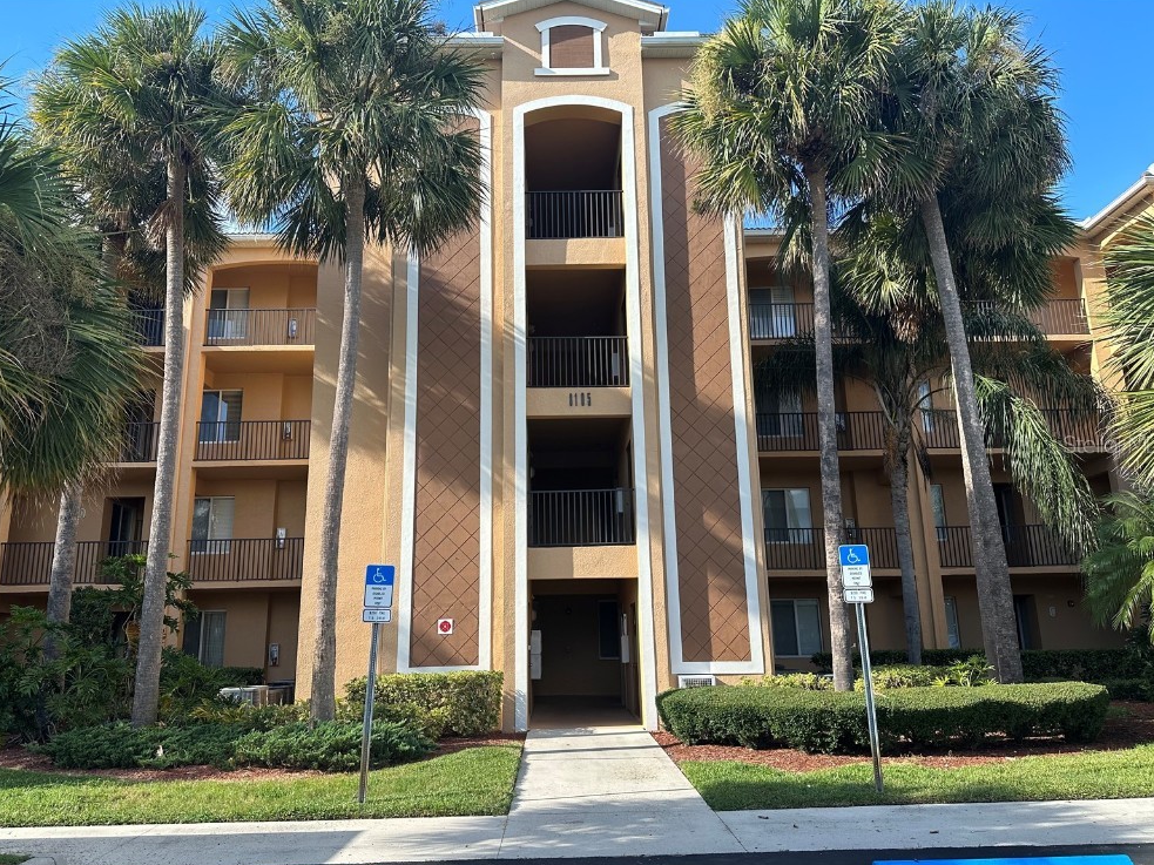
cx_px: 573
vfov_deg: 54.9
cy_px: 444
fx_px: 833
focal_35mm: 25
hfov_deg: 69.4
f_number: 1.78
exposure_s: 1/1412
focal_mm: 6.86
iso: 80
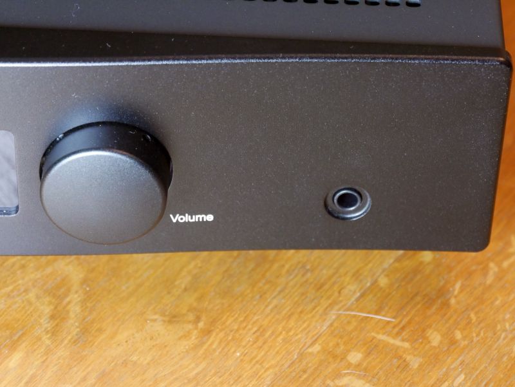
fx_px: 1935
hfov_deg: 15.2
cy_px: 194
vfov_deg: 11.4
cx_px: 258
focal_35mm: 130
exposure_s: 1/40
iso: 3200
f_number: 5.3
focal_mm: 65
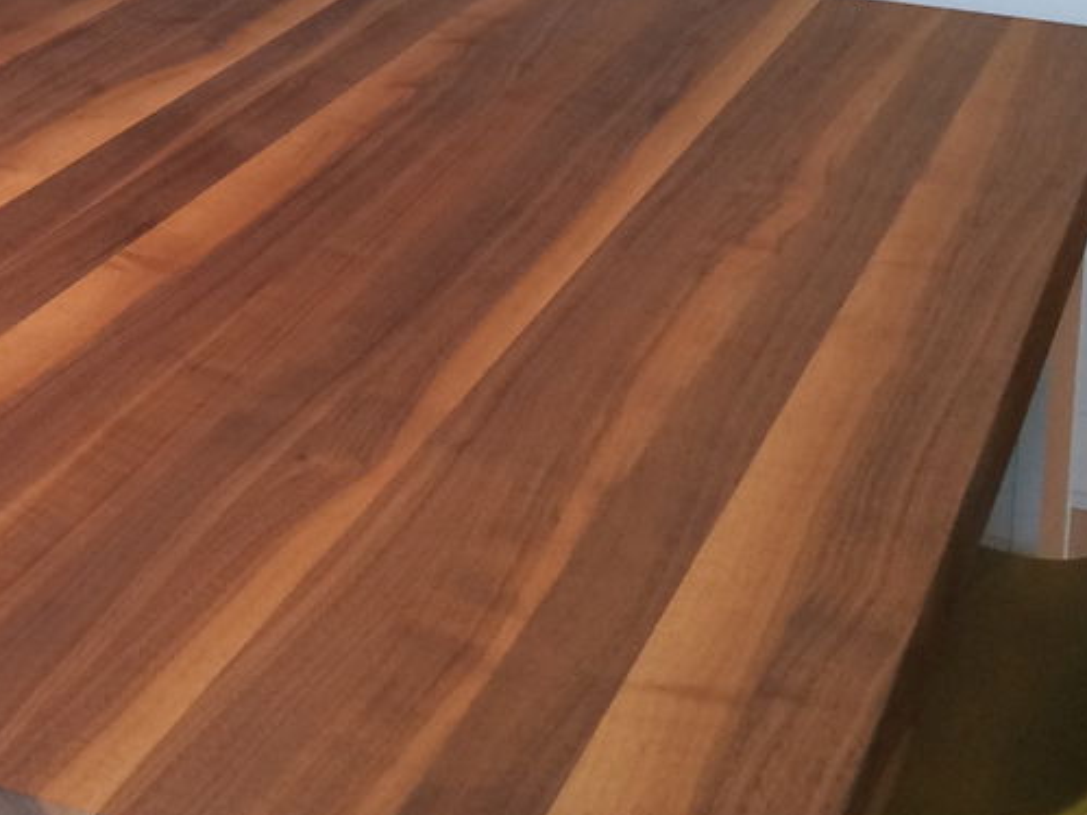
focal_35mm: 93
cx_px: -122
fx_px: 2920
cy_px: -338
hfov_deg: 20.1
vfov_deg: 14.9
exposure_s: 1/30
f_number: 2.2
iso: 40
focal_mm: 4.15
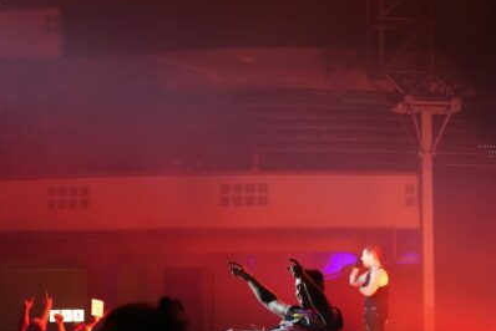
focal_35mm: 133
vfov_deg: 10.3
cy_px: 274
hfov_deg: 15.3
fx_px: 1834
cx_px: 396
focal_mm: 46
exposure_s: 1/80
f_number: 4.5
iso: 6400
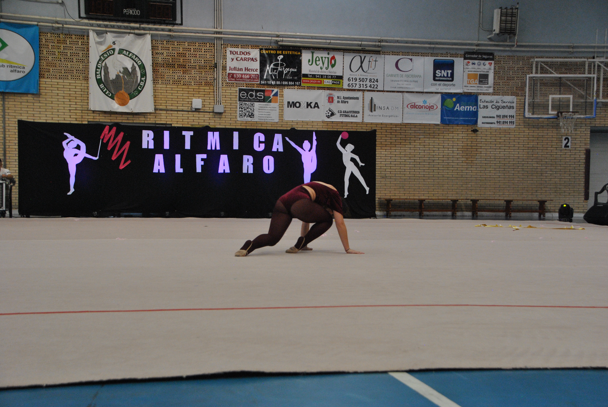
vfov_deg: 23.8
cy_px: 204
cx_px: 304
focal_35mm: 57
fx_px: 964
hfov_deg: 35.0
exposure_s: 1/160
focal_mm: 38
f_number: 6.3
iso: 800
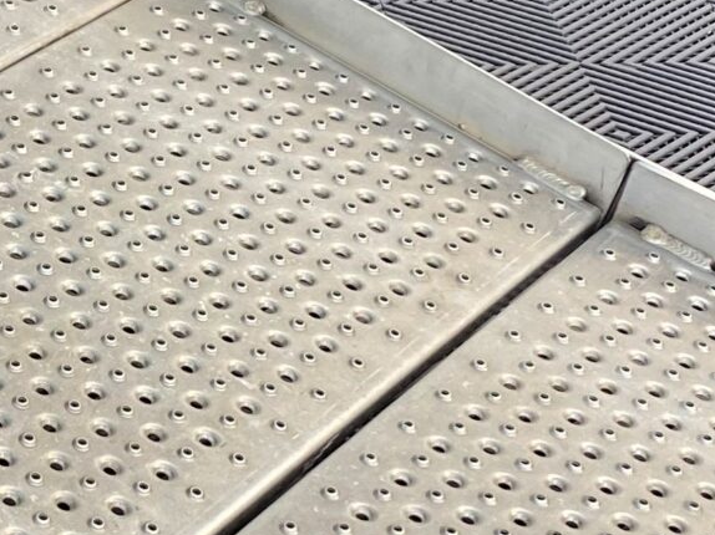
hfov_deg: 16.4
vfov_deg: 12.7
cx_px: -90
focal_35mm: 116
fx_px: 2395
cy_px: 351
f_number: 1.8
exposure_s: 1/100
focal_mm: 4.25
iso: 80
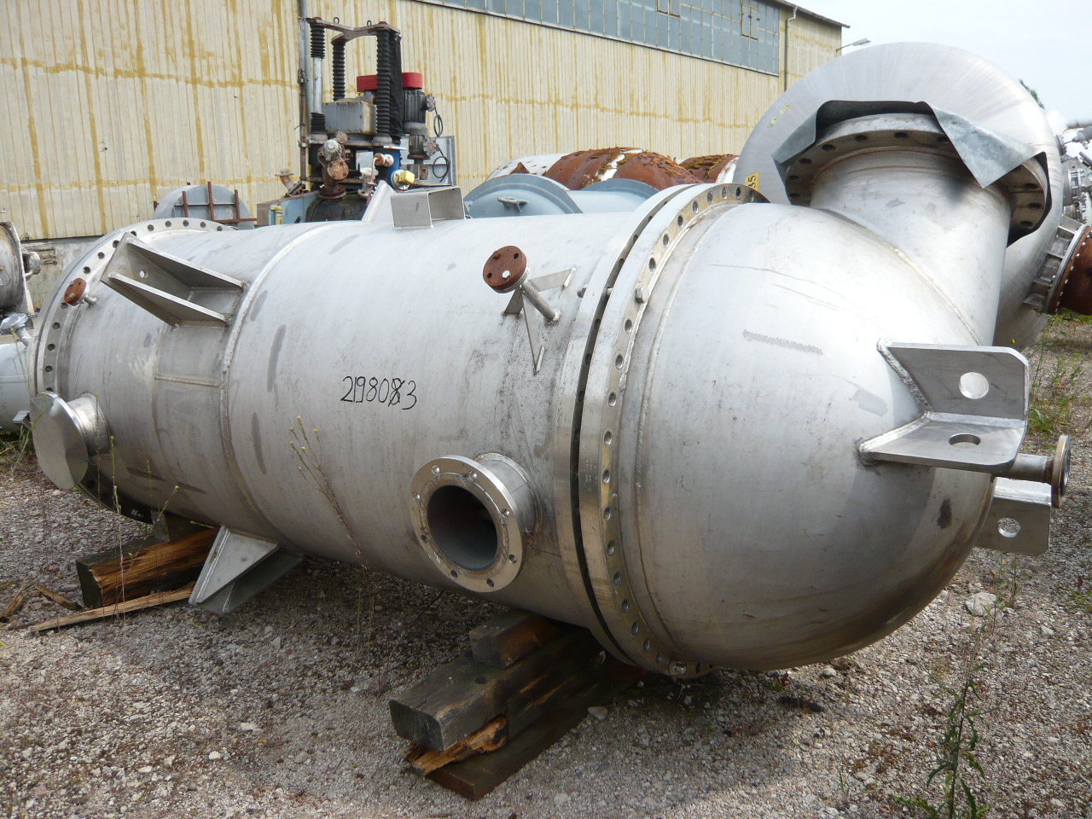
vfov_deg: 49.7
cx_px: 546
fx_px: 883
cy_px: 410
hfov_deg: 63.4
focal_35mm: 28
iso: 100
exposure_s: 1/800
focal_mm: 4.6
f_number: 2.8
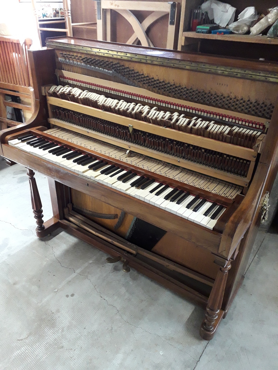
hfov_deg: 51.4
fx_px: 289
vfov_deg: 65.3
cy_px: 185
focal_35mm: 27
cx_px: 139
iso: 250
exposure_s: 1/50
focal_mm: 3.6
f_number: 1.9
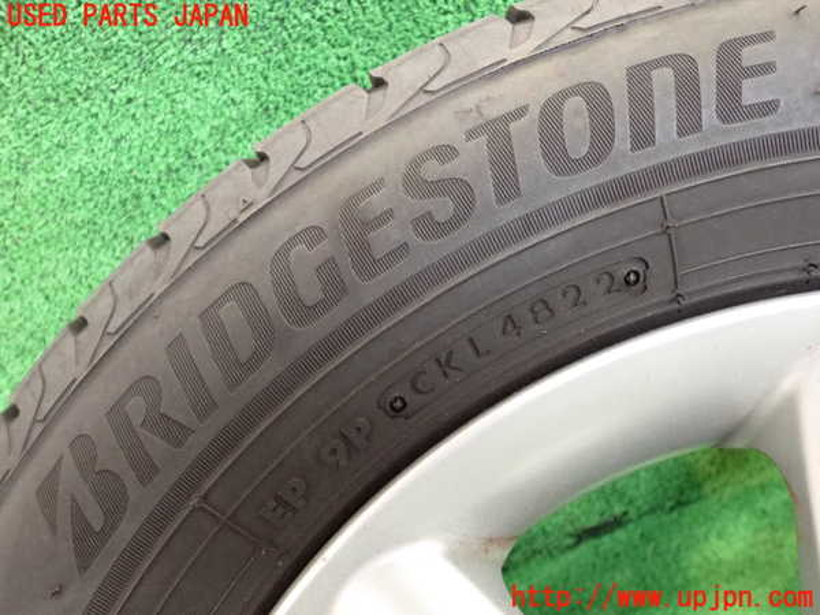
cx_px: 410
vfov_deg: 44.2
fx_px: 758
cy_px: 308
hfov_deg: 56.8
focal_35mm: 32
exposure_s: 1/125
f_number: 2.4
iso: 1250
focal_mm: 5.79
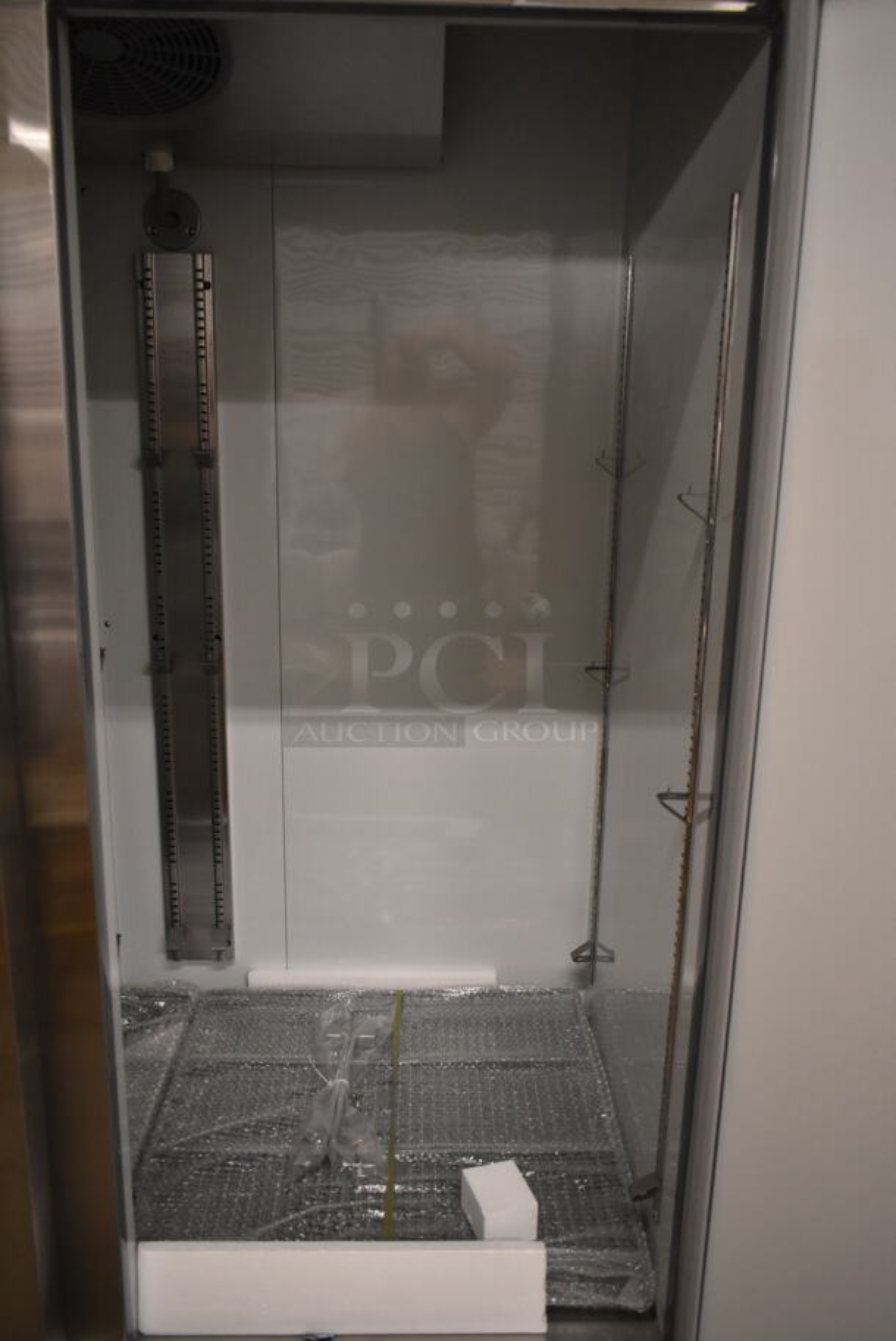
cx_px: 448
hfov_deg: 43.7
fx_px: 1118
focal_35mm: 30
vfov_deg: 61.9
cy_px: 670
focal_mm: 20
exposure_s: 1/125
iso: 2000
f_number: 3.8
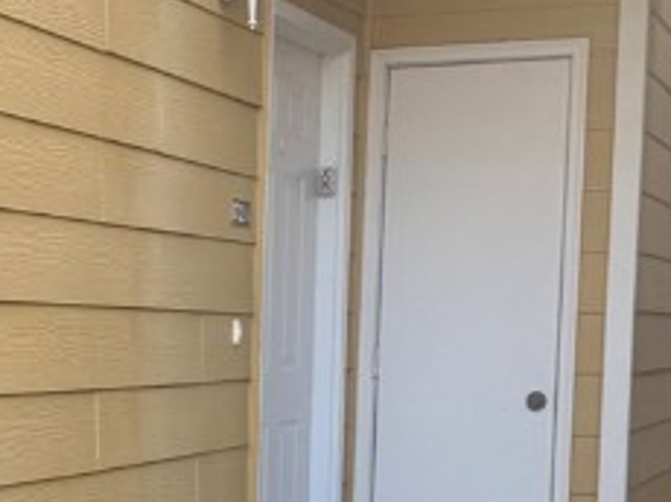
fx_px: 2072
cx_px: -82
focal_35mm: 107
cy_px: 552
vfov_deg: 13.5
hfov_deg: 17.7
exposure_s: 1/532
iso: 80
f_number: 1.78
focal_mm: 6.76
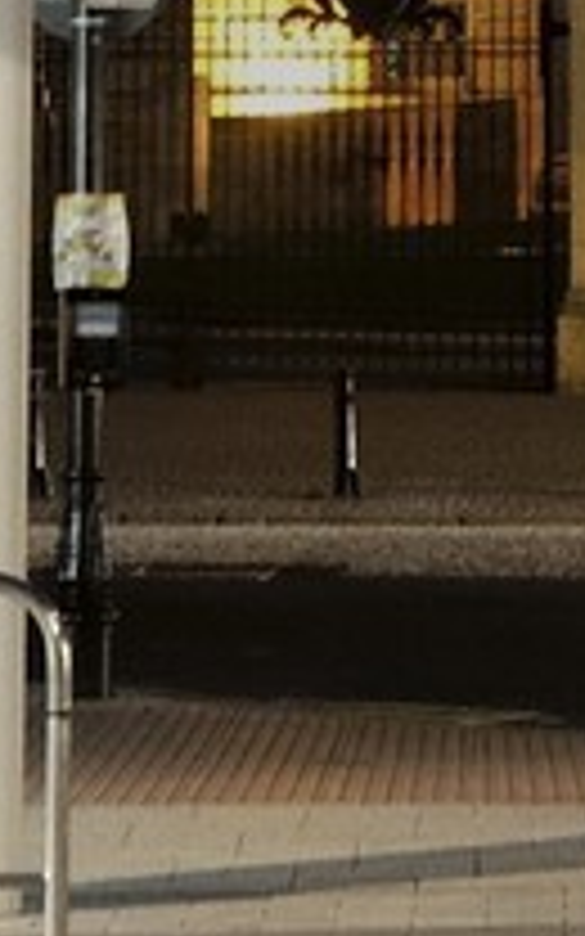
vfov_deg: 7.2
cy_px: -1251
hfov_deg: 4.8
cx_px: 526
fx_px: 6989
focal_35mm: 274
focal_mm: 35
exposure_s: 1/13
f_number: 4.5
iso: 1600
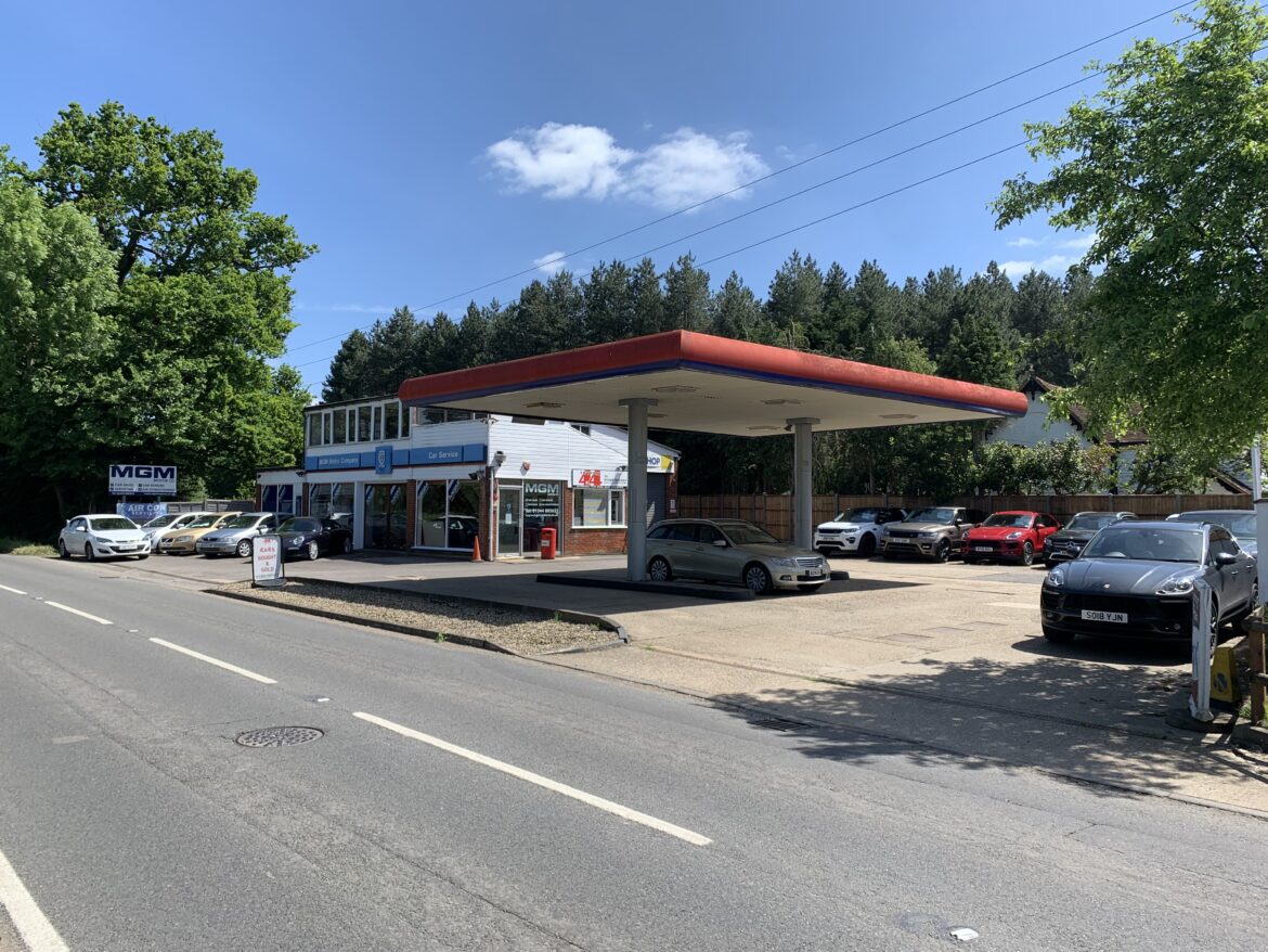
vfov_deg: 53.1
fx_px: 953
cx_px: 634
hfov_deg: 67.3
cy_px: 476
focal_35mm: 26
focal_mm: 4.25
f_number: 1.8
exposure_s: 1/1634
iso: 25
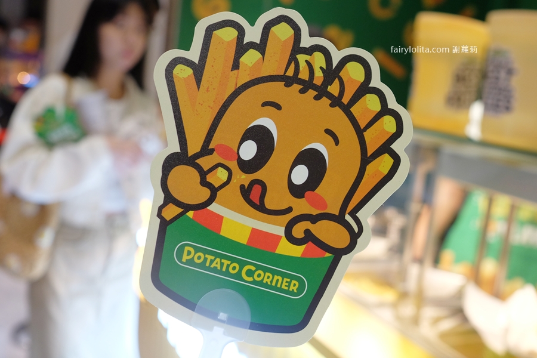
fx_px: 522
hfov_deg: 54.4
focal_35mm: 35
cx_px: 268
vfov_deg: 37.9
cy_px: 179
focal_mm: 23
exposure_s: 1/100
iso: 1000
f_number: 3.6
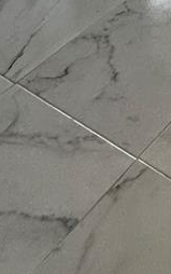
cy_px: -293
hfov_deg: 13.5
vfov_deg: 18.0
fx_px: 521
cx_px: 413
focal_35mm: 70
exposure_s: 1/120
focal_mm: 2.22
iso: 125
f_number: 2.2
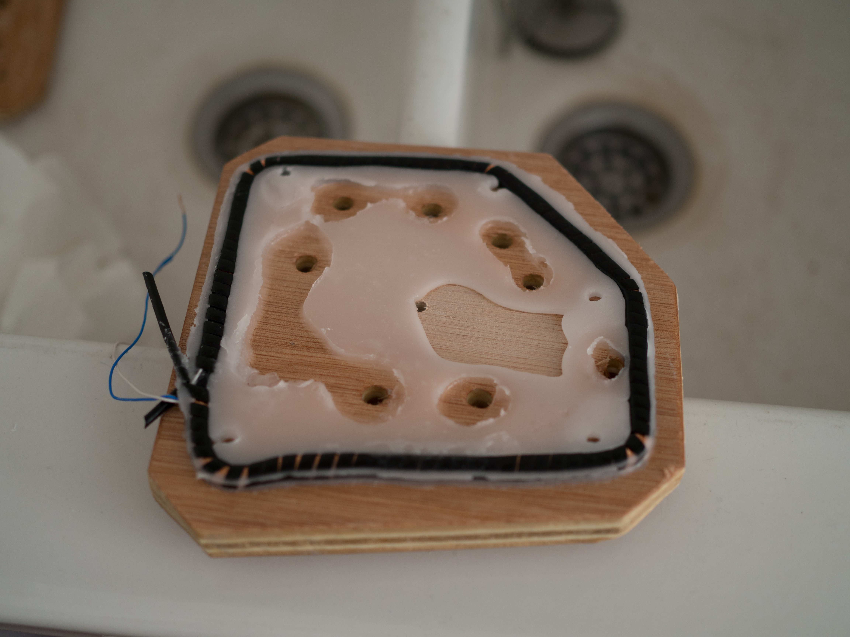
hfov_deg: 38.2
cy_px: 318
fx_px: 1228
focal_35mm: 50
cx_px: 425
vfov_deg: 29.1
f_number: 1.8
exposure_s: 1/125
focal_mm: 25
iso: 200
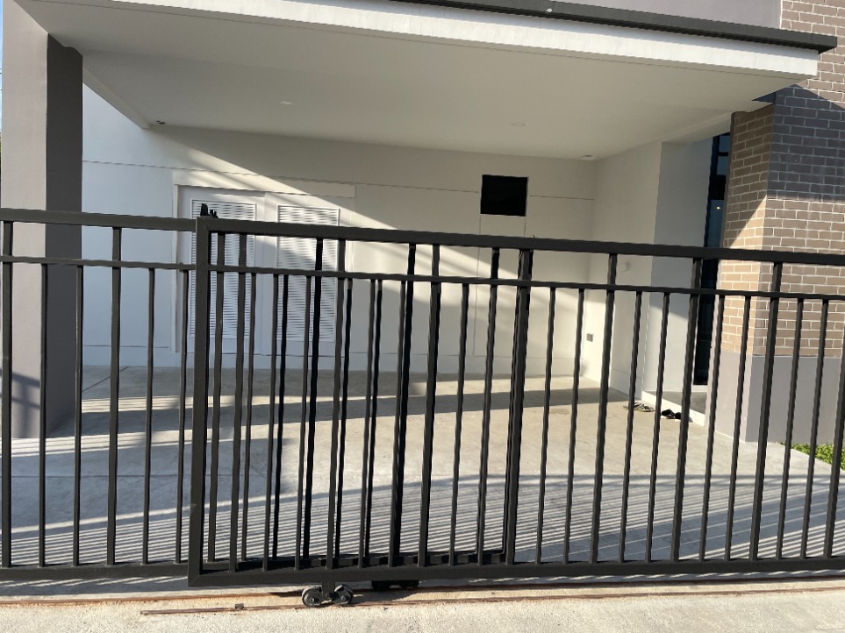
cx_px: 429
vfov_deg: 51.3
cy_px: 316
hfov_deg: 65.3
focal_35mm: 27
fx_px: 659
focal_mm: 4.2
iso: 32
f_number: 1.6
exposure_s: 1/1595
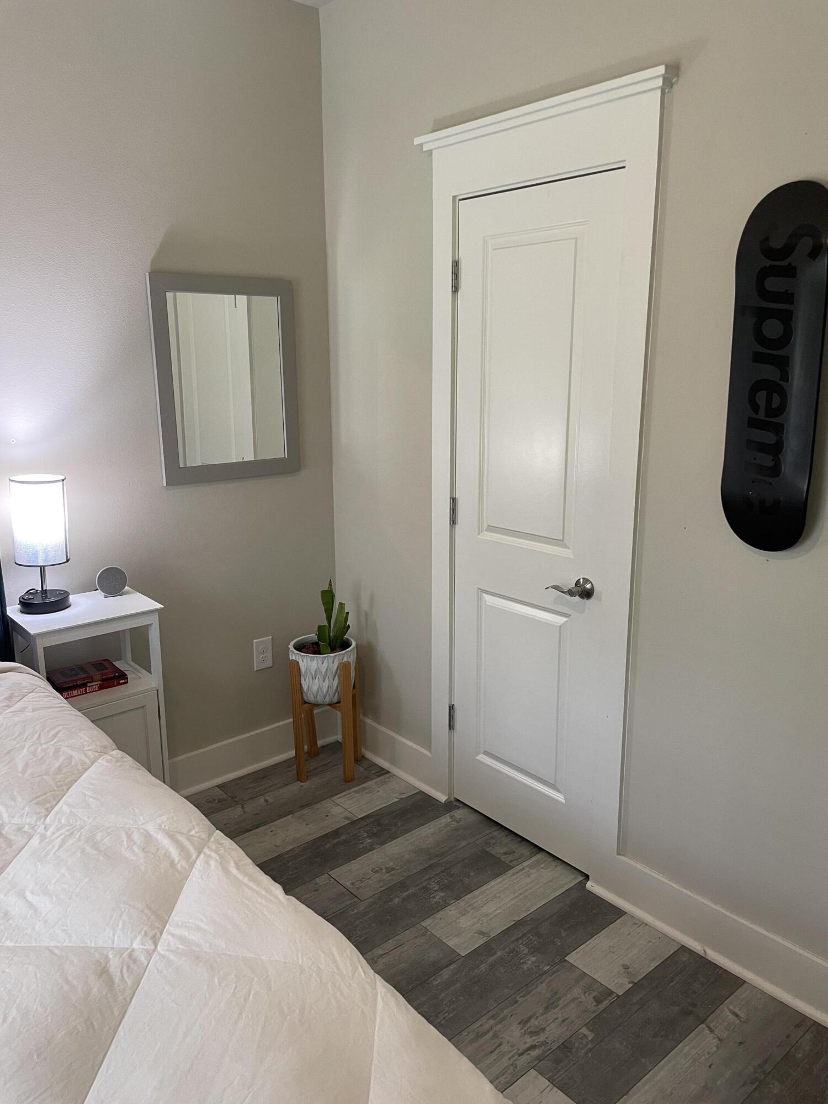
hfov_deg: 53.1
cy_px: 552
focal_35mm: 26
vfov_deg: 67.3
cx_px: 414
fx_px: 829
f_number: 1.6
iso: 125
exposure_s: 1/60
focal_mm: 4.2
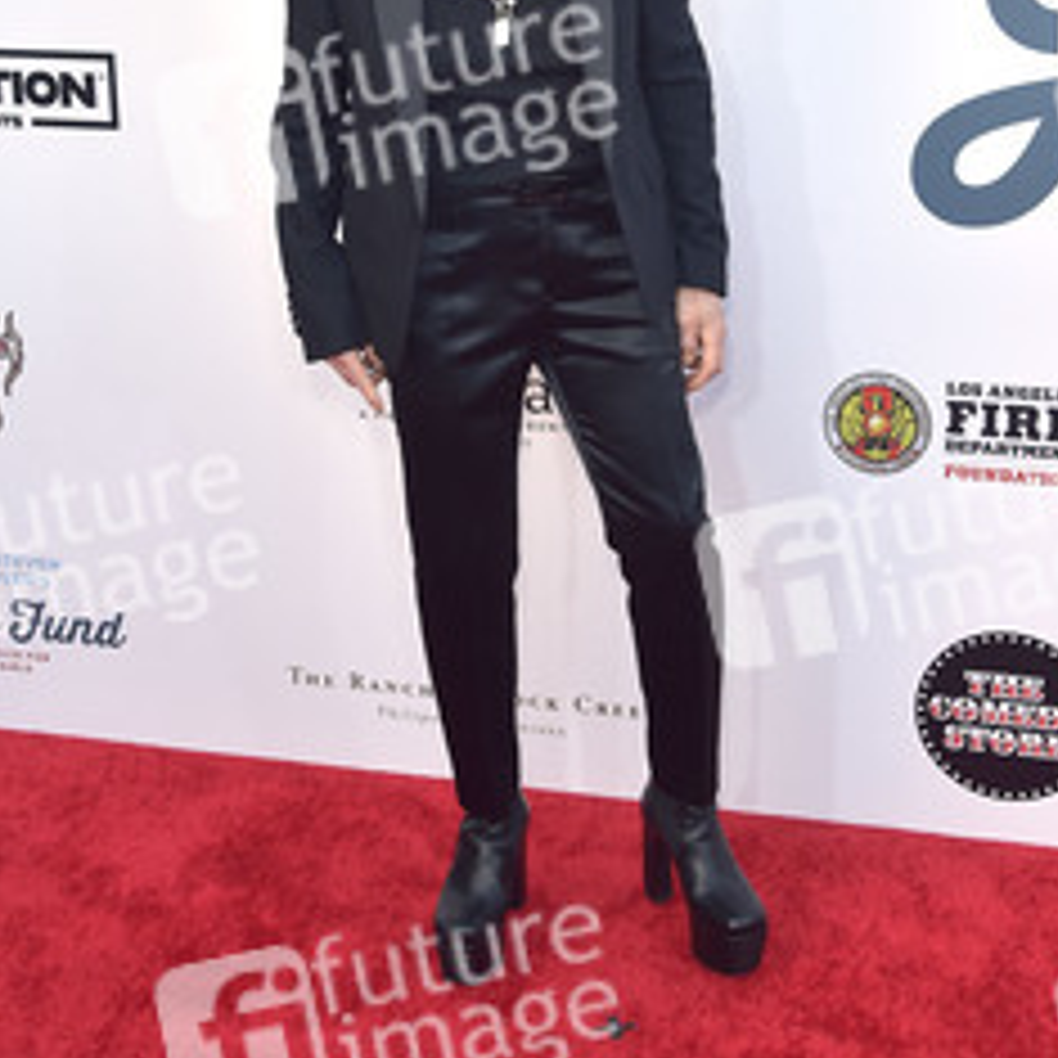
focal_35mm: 55
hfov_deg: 31.1
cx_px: 520
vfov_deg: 30.8
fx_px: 1902
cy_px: 338
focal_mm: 38
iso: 640
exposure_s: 1/250
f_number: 6.3
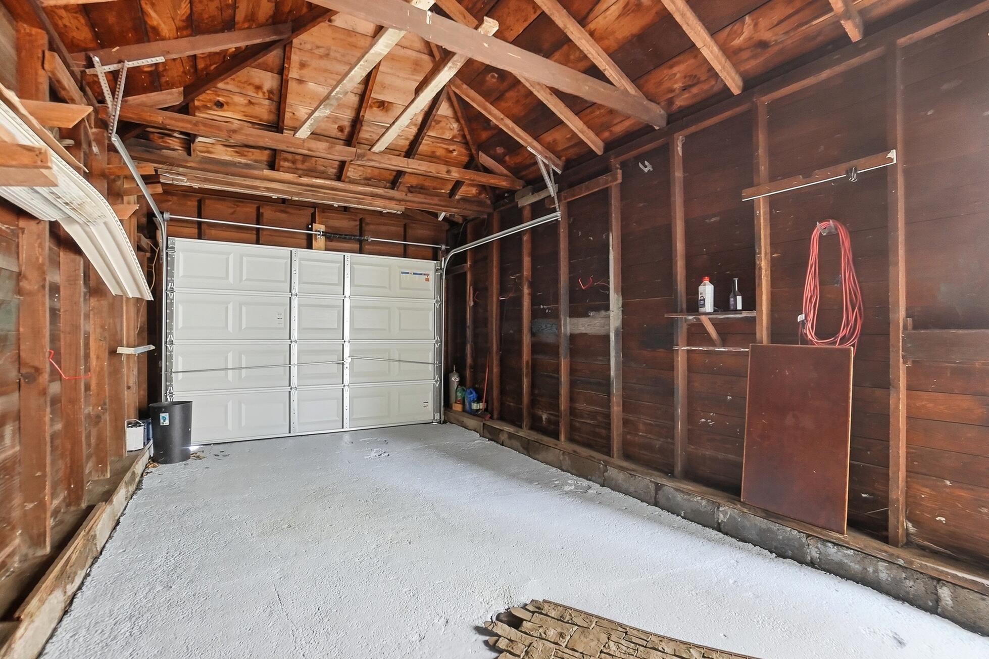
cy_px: 330
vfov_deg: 77.3
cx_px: 494
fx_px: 412
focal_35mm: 15
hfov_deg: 100.4
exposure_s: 1/30
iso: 200
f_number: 4
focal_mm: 10
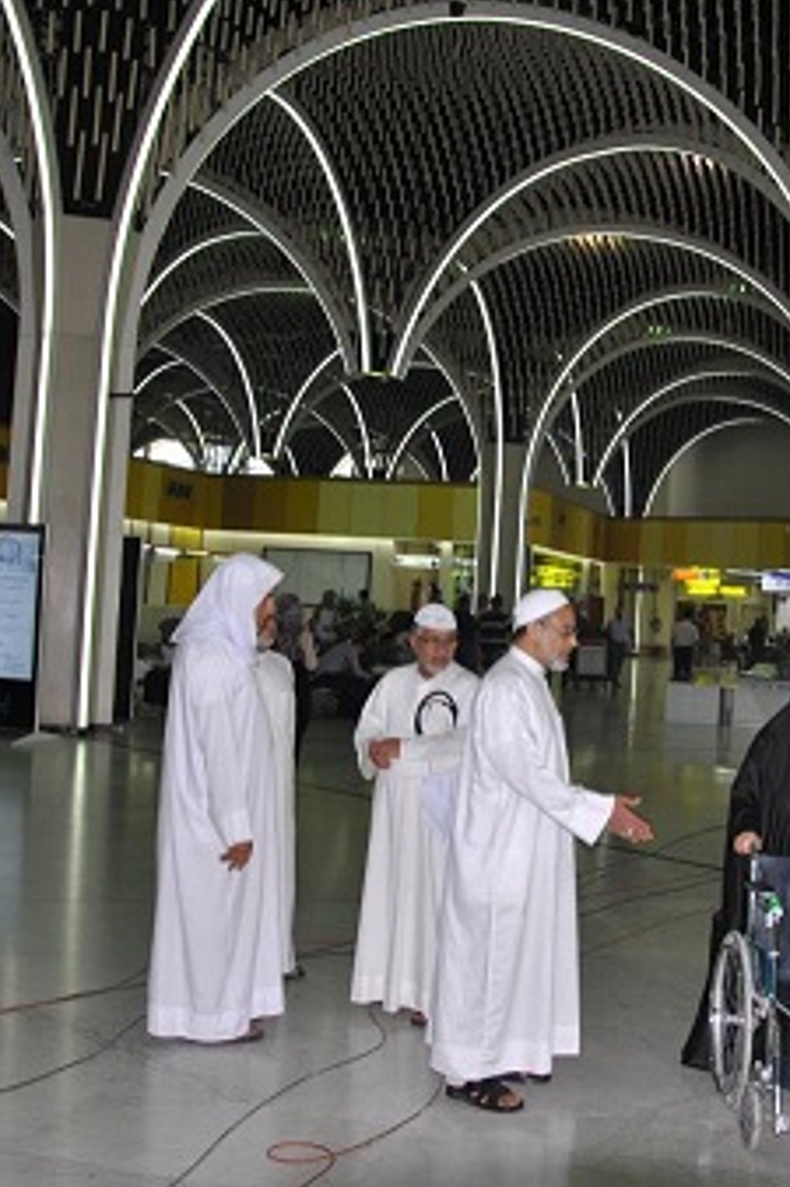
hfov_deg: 32.2
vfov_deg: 47.4
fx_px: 1351
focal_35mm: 41
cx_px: 562
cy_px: 592
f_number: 3.5
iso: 200
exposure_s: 1/60
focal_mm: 18
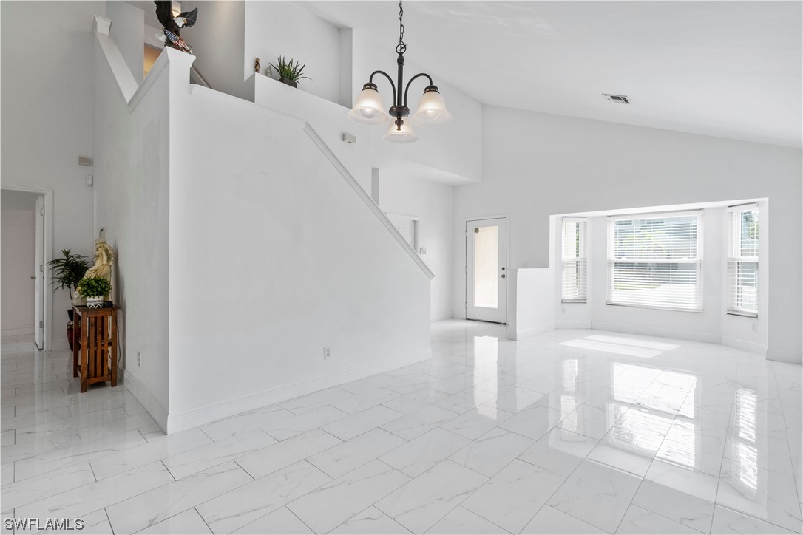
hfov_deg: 96.7
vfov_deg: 73.7
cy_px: 268
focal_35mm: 16
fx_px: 357
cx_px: 402
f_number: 10
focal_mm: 16
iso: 250
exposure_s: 1/15
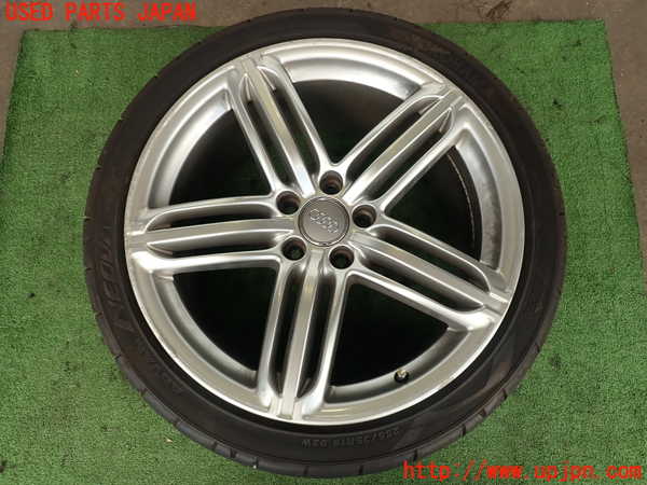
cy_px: 242
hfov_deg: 69.4
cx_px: 324
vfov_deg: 54.9
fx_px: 467
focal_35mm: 25
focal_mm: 4.5
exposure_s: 1/250
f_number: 2.8
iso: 100
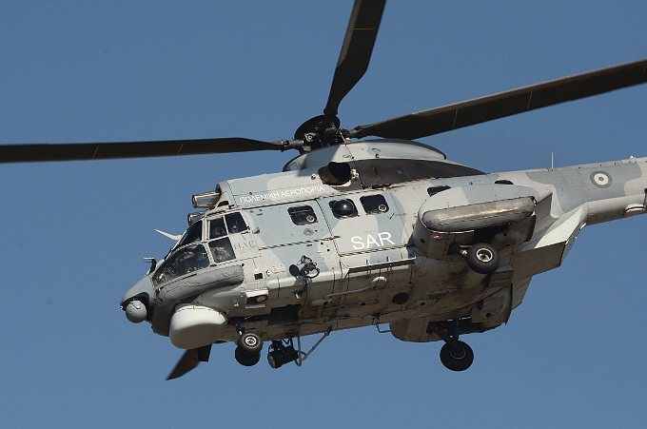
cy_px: 214
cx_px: 324
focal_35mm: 405
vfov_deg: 3.4
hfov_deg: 5.1
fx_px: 7267
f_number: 13
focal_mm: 270
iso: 500
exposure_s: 1/2000
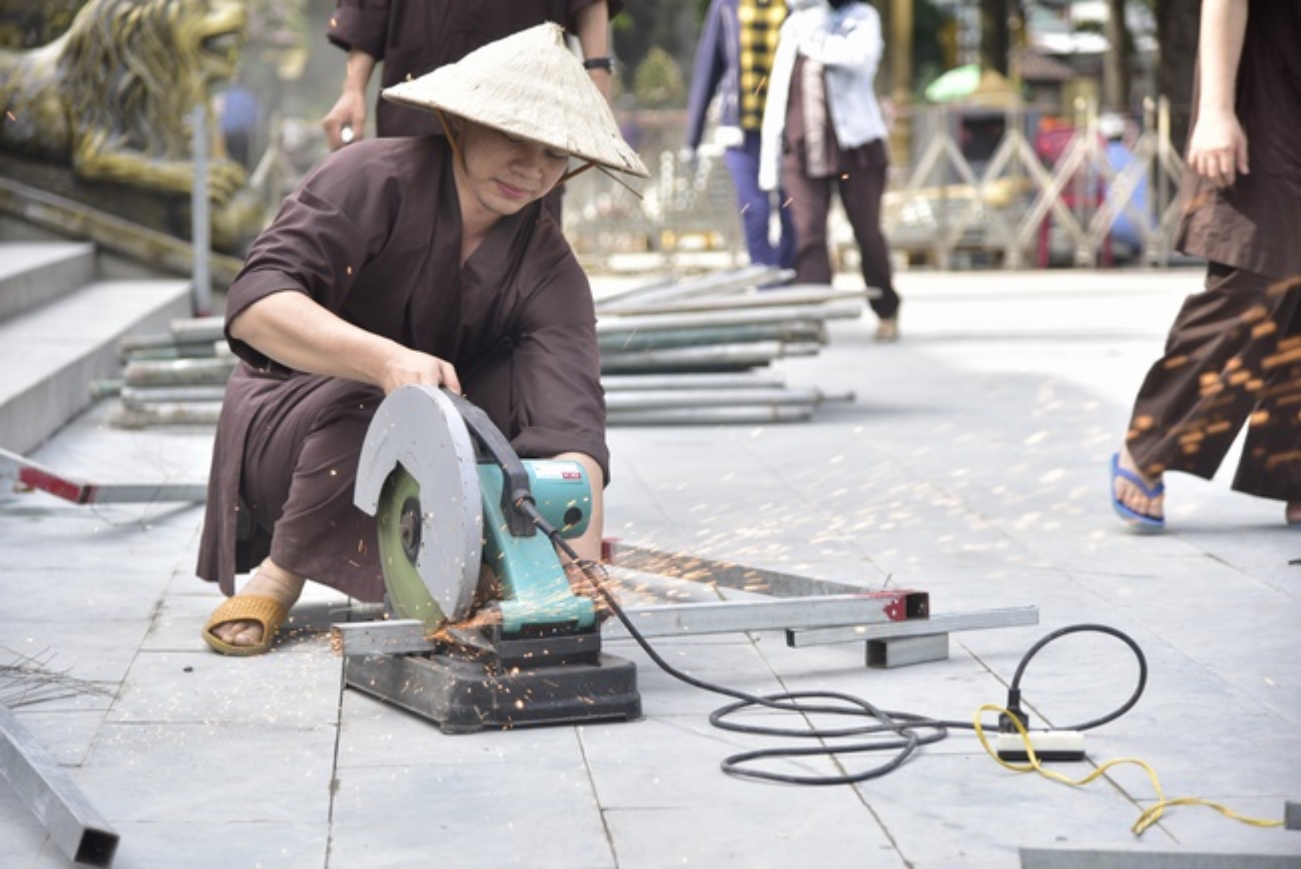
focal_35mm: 92
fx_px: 3326
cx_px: 650
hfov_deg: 22.1
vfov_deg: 14.9
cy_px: 434
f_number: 4
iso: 100
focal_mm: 92
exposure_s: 1/250
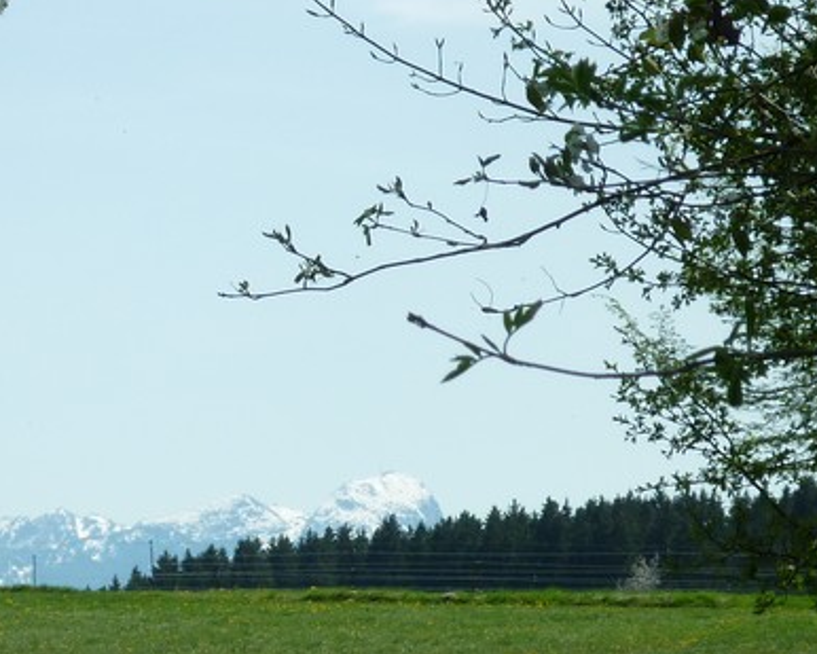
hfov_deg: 6.3
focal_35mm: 306
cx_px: 165
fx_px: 7401
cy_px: 421
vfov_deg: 5.1
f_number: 5.9
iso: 80
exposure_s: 1/320
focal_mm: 22
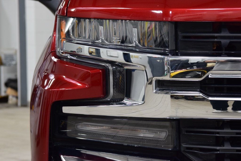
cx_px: 120
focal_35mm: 105
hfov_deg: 19.5
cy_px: 80
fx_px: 703
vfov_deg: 13.0
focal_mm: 70
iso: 1250
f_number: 7.1
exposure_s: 1/30
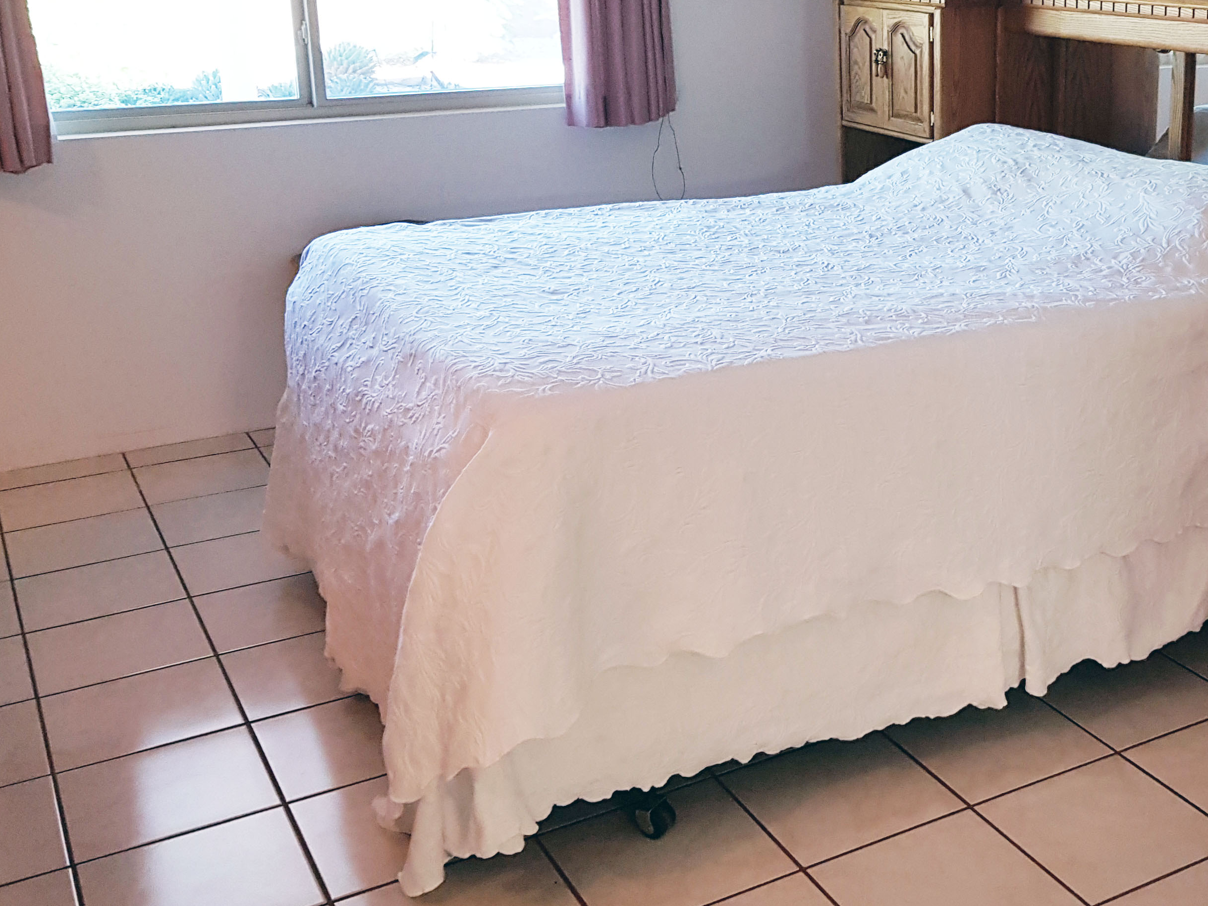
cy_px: 281
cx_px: 936
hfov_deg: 42.2
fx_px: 1500
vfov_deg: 33.2
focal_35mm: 43
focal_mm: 4.3
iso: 200
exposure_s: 1/60
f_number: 1.7
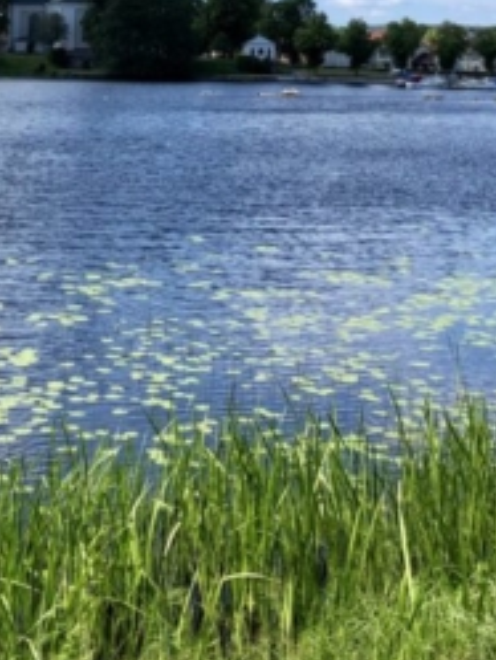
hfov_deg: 20.2
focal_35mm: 72
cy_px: 125
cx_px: 77
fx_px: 1374
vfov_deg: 26.5
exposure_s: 1/2088
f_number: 1.8
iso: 20
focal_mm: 3.99
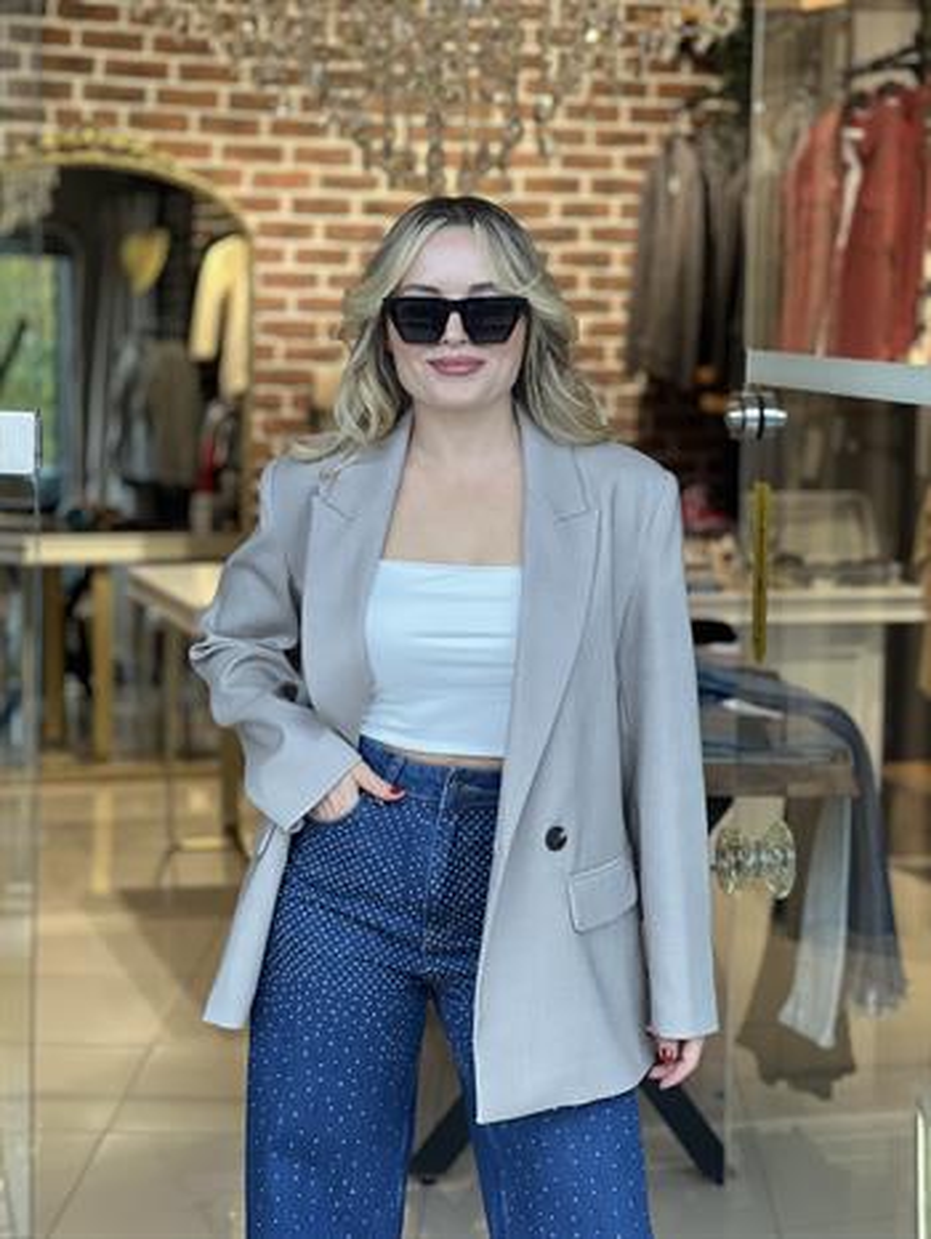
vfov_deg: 25.3
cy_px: 620
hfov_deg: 19.2
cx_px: 466
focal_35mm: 77
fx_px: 2759
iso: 100
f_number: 2.8
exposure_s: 1/100
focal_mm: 9
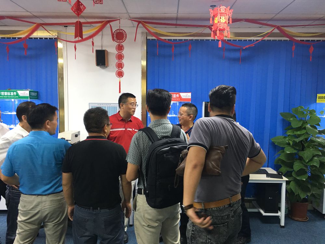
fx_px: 272
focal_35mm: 29
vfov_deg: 48.2
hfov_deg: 61.7
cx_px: 162
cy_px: 122
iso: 50
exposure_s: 1/17
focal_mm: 4.15
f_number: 2.2
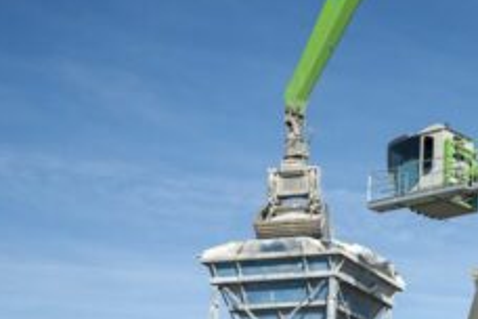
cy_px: 160
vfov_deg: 16.9
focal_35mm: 81
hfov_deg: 22.3
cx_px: 629
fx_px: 1075
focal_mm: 24
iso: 250
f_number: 2.8
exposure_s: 1/8000
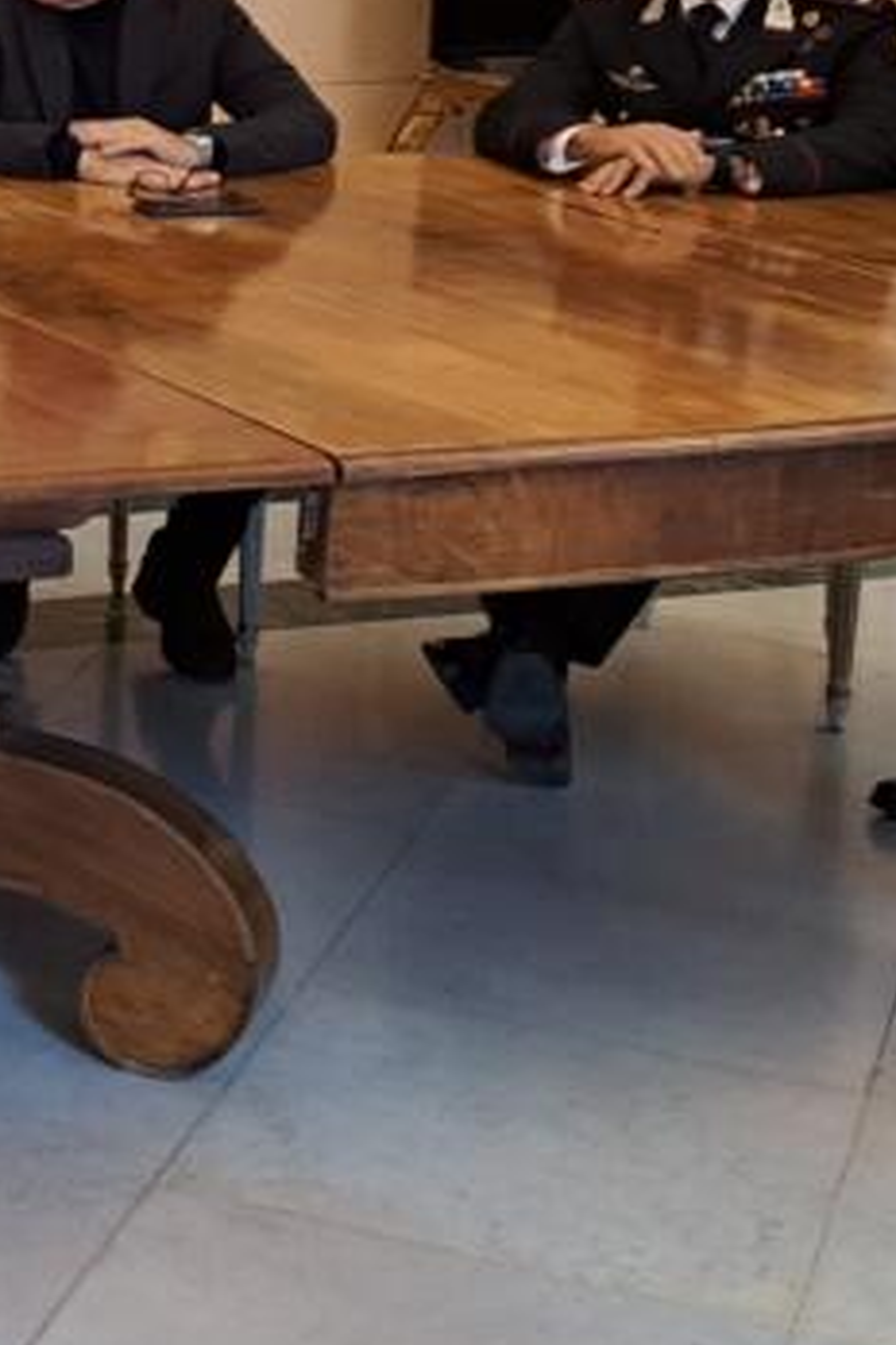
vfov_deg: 23.3
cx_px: -792
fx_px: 3210
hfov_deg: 13.9
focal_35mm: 86
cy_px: 290
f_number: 1.8
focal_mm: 5.23
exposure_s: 1/50
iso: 250
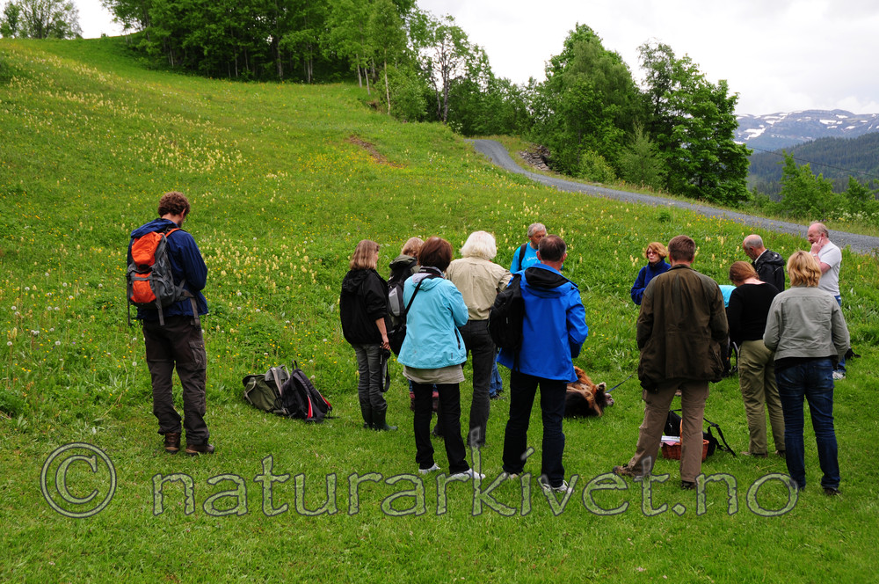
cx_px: 440
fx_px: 1134
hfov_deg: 42.4
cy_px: 292
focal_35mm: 46
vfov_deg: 28.9
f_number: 6.3
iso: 200
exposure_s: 1/200
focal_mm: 31
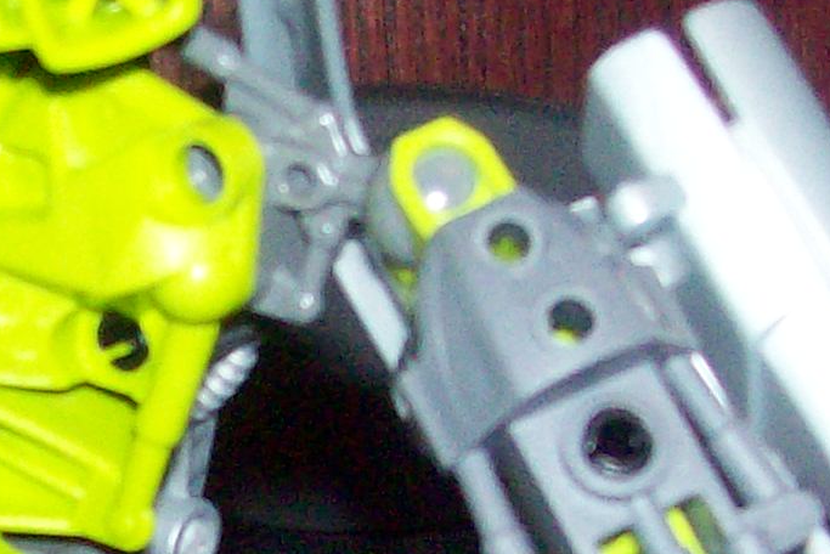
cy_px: 558
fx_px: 3598
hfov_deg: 12.9
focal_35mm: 156
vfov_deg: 8.8
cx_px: -108
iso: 140
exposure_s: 1/64
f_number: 2.7
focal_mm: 6
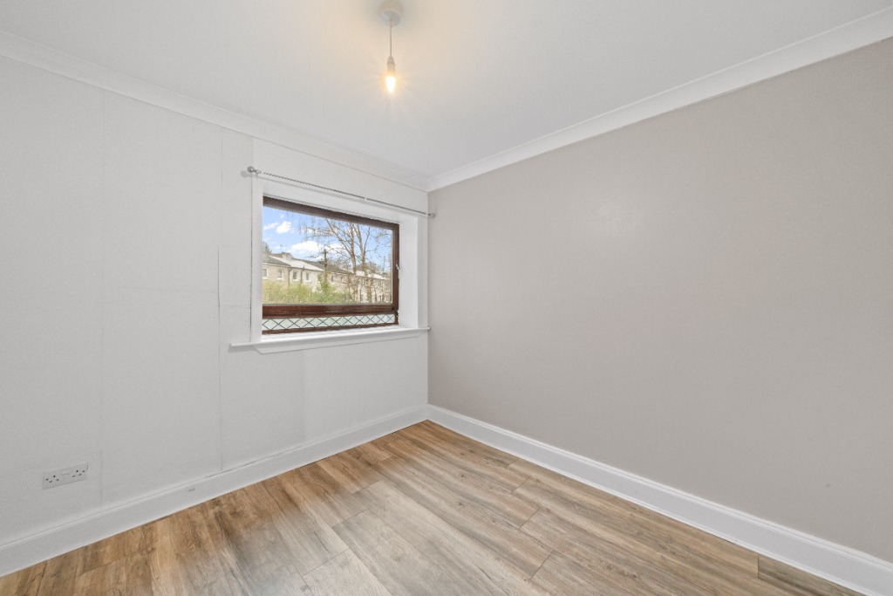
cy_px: 298
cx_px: 446
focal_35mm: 12
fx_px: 298
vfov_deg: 90.0
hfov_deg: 112.6
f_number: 13
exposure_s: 1.6
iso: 1000
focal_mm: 12
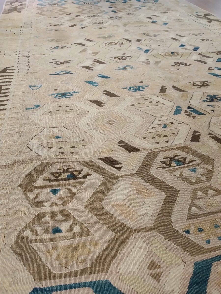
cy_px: 147
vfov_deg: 67.3
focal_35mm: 26
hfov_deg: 53.1
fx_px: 221
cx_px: 110
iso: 320
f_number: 2.2
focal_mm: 3.82
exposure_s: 1/33
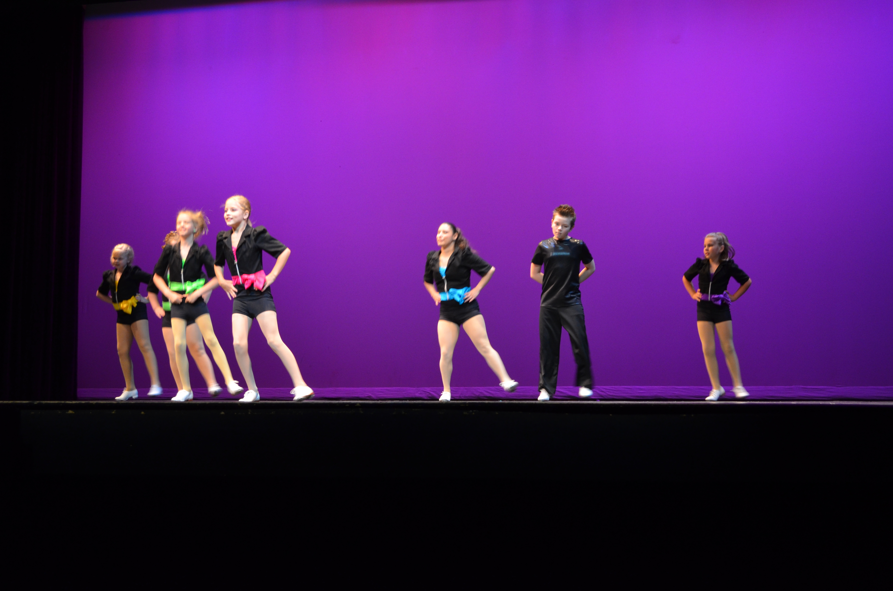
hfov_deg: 35.1
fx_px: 1411
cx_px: 446
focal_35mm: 57
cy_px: 296
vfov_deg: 23.7
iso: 800
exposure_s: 1/50
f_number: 5
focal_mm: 38
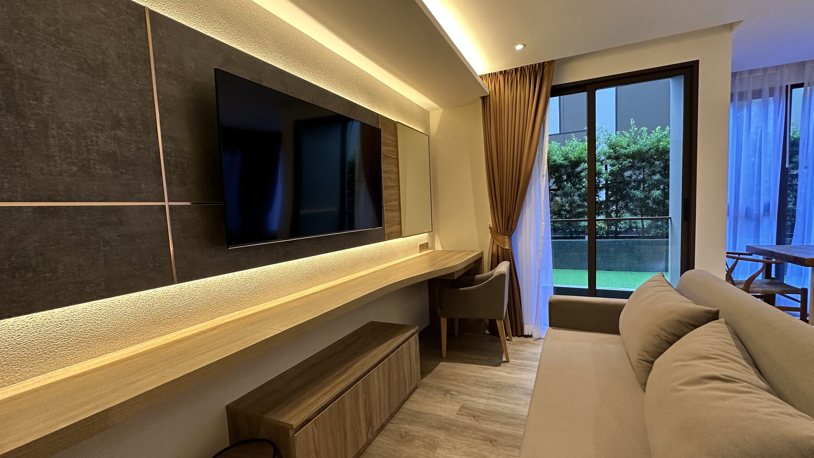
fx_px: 345
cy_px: 237
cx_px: 423
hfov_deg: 99.3
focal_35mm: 16
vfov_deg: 67.1
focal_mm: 2.22
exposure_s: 1/50
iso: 160
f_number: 2.2
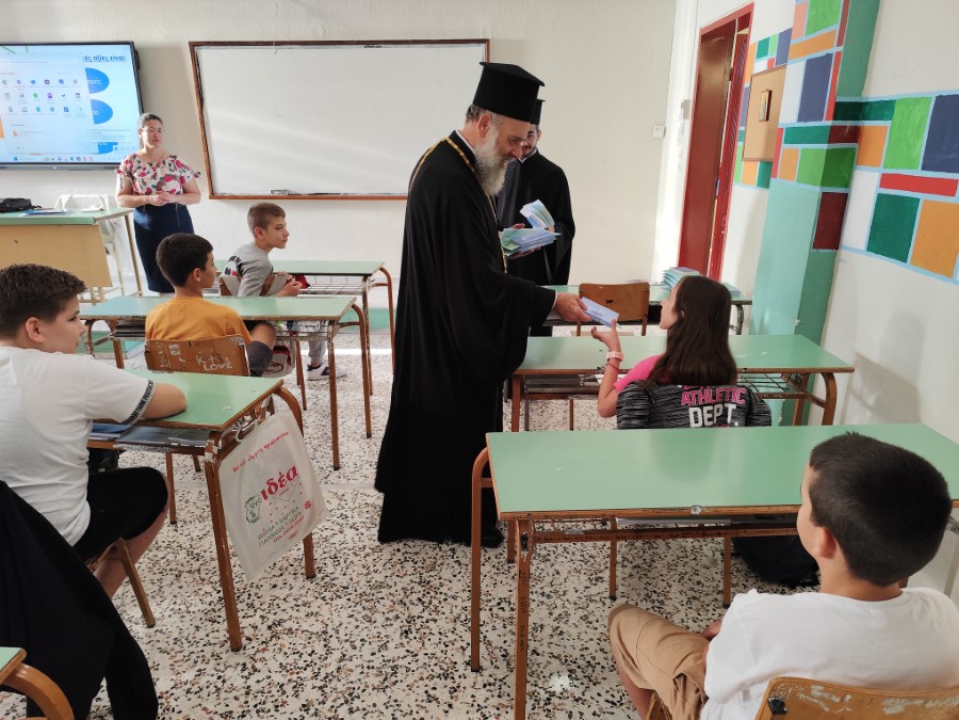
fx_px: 637
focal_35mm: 23
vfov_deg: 58.9
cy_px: 360
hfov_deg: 73.9
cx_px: 480
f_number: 1.65
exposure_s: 1/50
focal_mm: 6.14
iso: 250
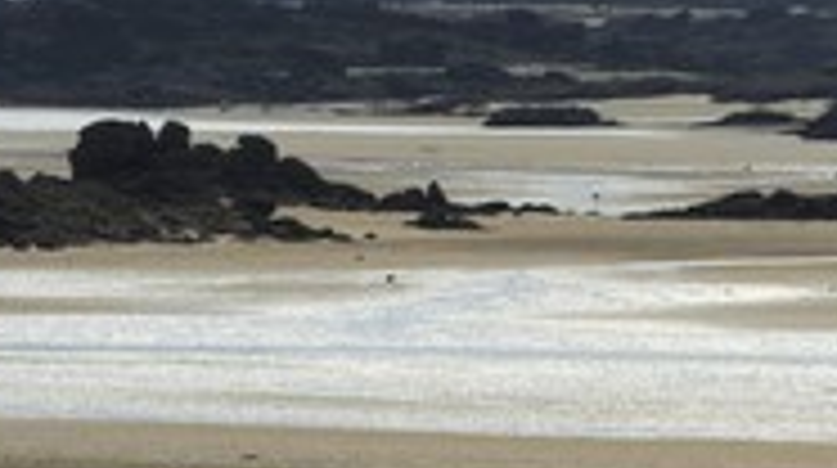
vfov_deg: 1.7
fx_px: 15779
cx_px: 736
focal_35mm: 712
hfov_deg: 3.0
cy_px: 396
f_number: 10
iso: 100
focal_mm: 200
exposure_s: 1/400
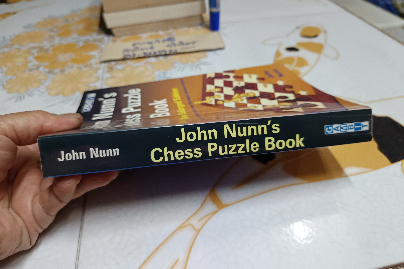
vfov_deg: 51.2
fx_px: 281
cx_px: 202
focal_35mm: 25
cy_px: 123
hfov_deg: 71.5
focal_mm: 5.31
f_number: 1.7
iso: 968
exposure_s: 1/25
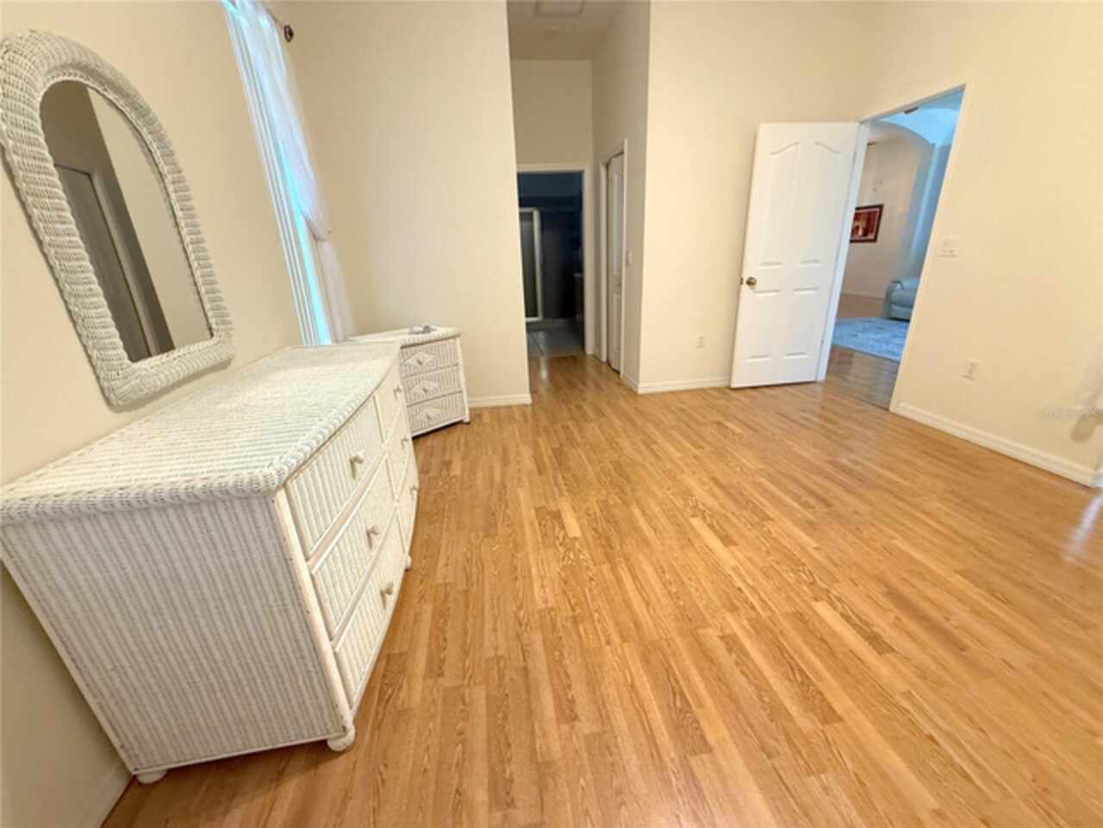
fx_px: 446
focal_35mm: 14
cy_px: 414
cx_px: 552
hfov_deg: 102.1
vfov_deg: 85.7
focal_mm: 2.22
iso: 400
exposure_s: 1/60
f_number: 2.2
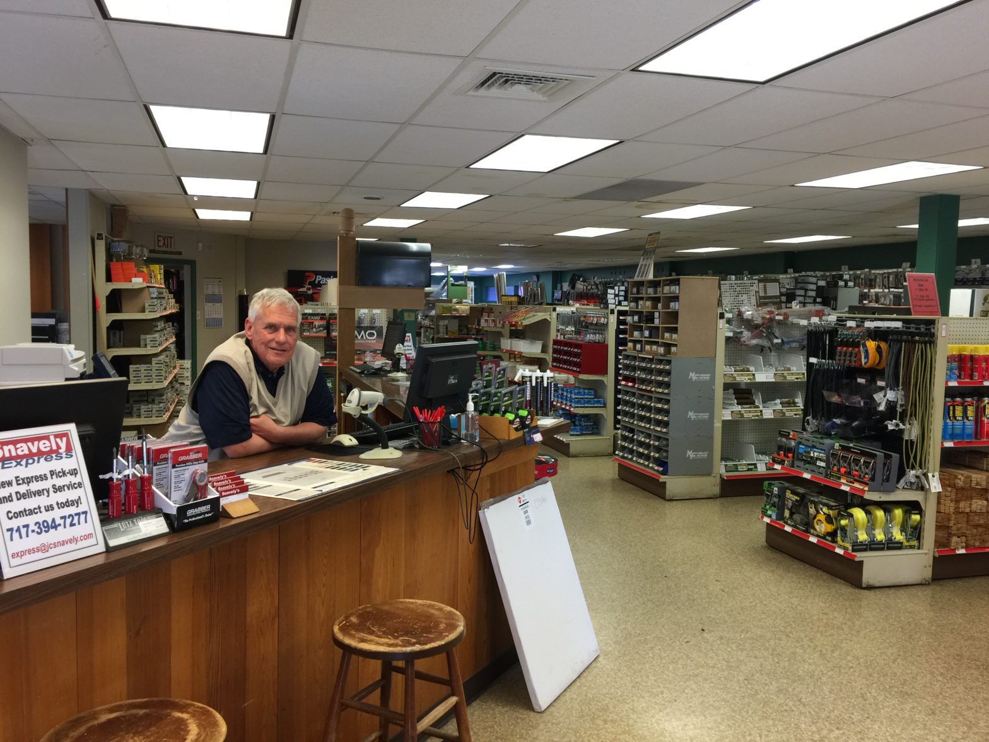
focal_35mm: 29
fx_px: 829
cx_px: 494
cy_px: 371
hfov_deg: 61.7
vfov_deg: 48.2
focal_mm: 4.15
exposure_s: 1/30
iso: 40
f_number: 2.2
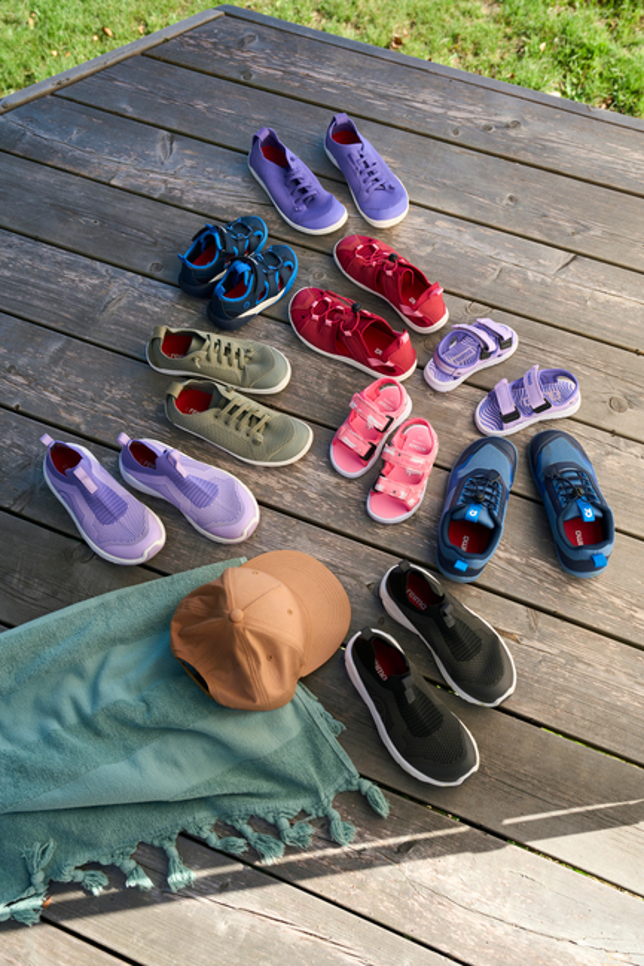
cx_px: 322
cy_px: 483
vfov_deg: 57.2
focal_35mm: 33
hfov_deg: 39.9
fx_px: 886
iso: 200
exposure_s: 1/320
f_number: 5
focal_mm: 33
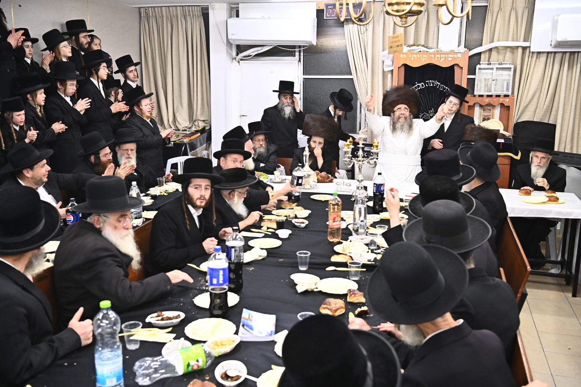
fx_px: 581
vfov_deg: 36.8
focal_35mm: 36
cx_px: 290
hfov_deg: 53.2
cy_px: 194
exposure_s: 1/200
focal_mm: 36
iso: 3200
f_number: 5
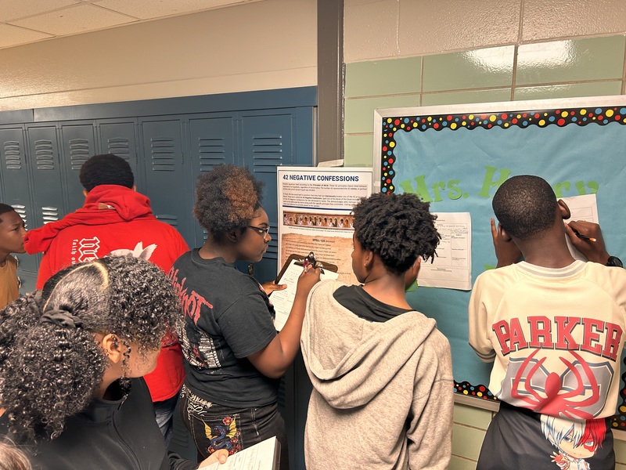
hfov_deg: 67.3
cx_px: 313
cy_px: 235
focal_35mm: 26
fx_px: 470
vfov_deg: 53.1
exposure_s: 1/60
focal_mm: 5.7
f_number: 1.5
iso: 125
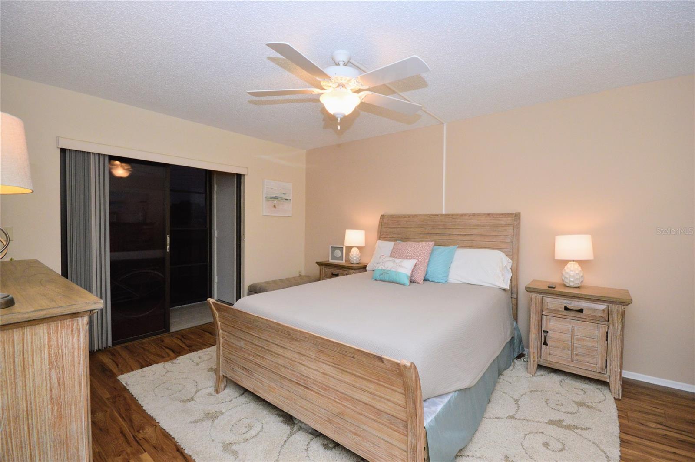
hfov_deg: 100.5
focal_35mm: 15
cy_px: 231
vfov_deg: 77.2
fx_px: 289
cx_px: 348
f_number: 7.1
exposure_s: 1/160
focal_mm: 10
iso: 800
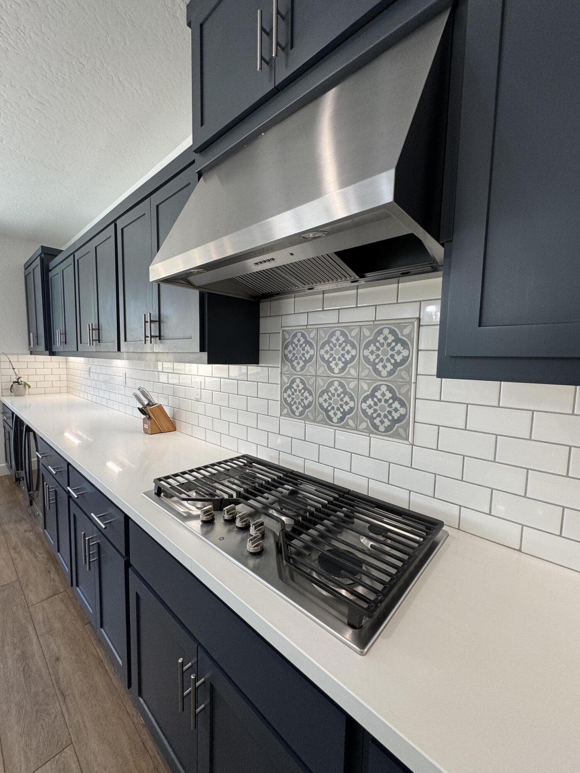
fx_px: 313
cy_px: 386
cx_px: 290
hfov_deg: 85.7
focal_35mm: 14
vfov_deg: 102.1
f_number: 2.2
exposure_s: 1/120
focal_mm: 2.22
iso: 125
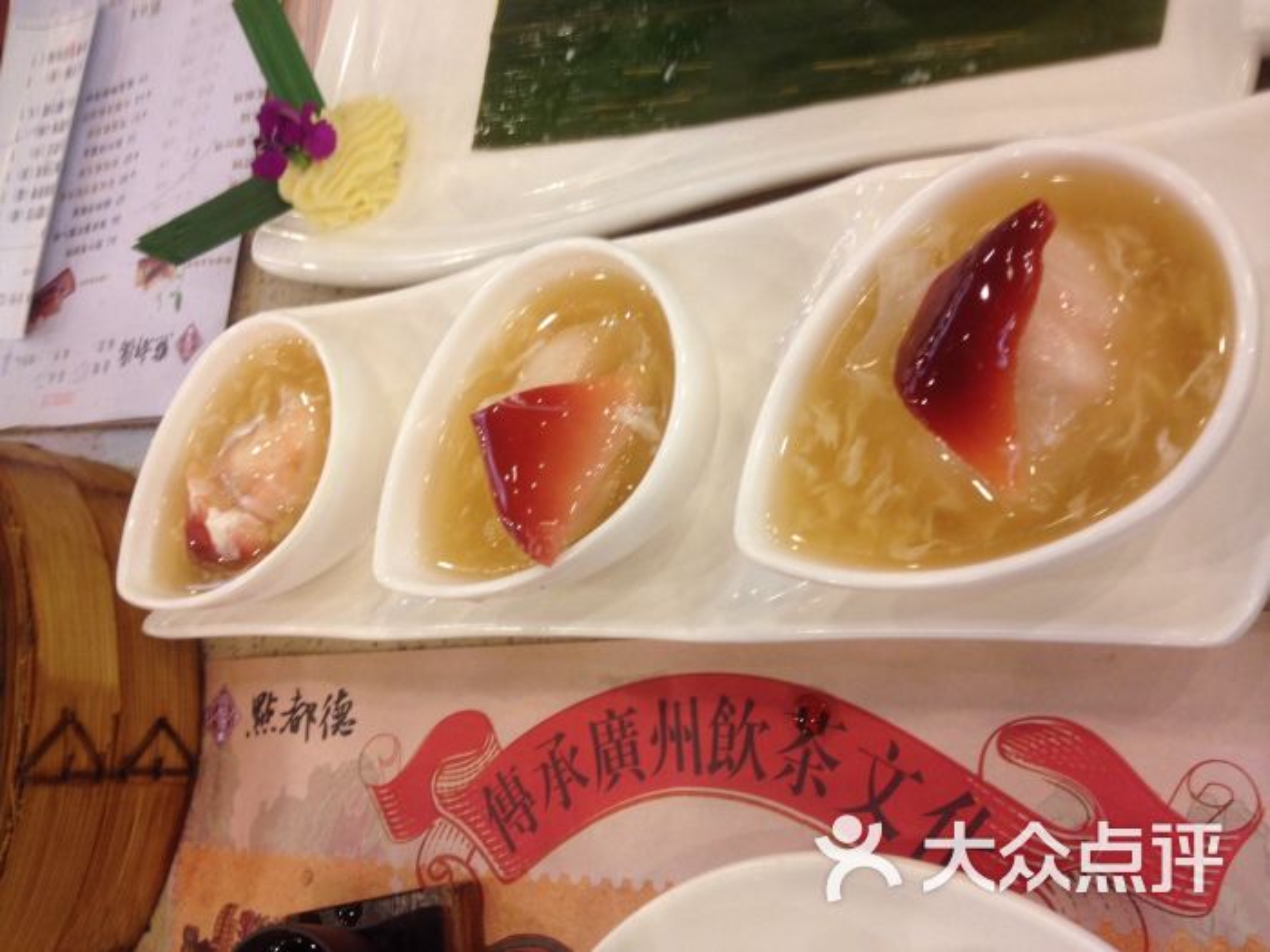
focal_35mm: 35
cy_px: 476
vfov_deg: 40.7
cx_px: 635
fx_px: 1284
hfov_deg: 52.6
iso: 64
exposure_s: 1/20
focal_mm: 4.28
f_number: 2.4
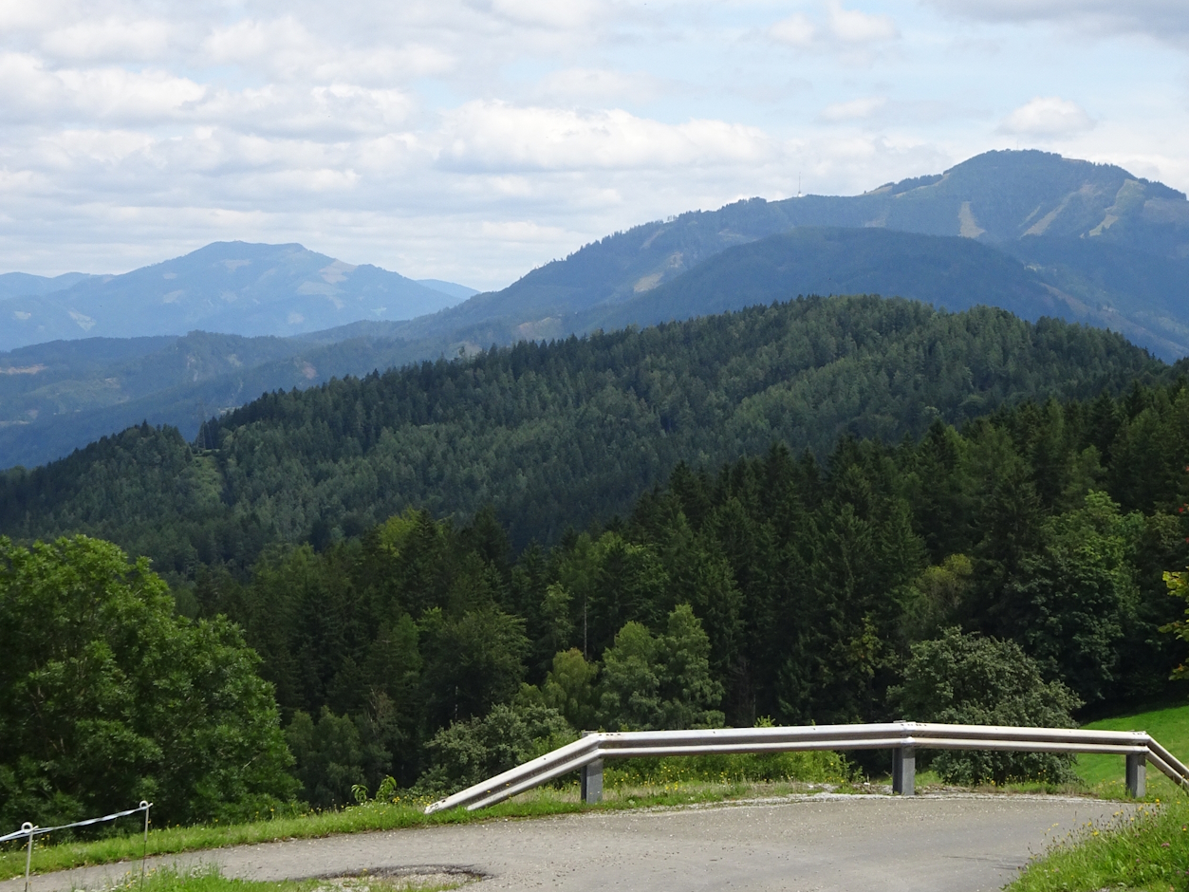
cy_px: 354
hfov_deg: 20.6
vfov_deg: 15.6
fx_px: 3263
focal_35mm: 95
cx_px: 764
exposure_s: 1/500
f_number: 4.5
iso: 80
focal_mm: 10.59
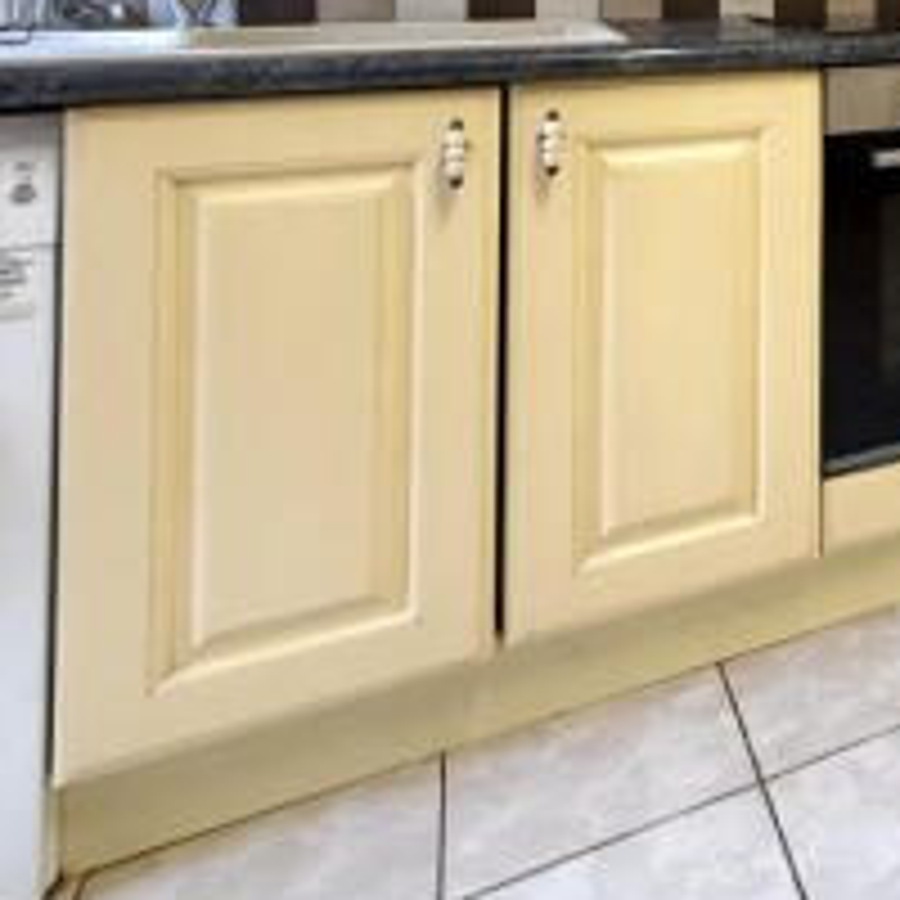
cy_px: -43
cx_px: 1127
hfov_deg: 34.7
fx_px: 1059
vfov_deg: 39.4
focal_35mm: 36
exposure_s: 1/50
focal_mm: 2.22
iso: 320
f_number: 2.2
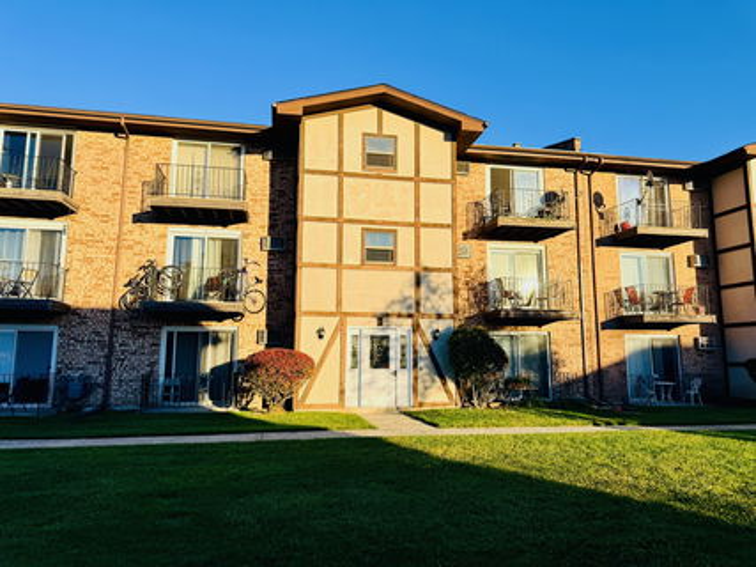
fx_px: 524
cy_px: 284
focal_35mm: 24
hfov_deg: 71.6
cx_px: 378
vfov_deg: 56.8
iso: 80
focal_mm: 6.76
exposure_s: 1/3584
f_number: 1.78
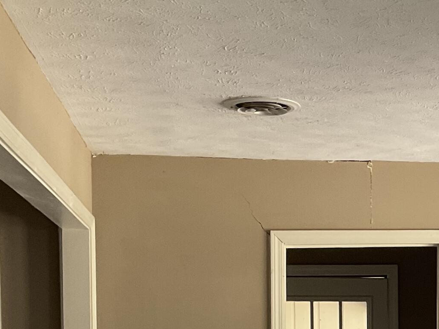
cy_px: 413
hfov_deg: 22.2
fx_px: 1078
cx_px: 436
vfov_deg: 16.5
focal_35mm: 85
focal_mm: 3
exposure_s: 1/50
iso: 50
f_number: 1.8
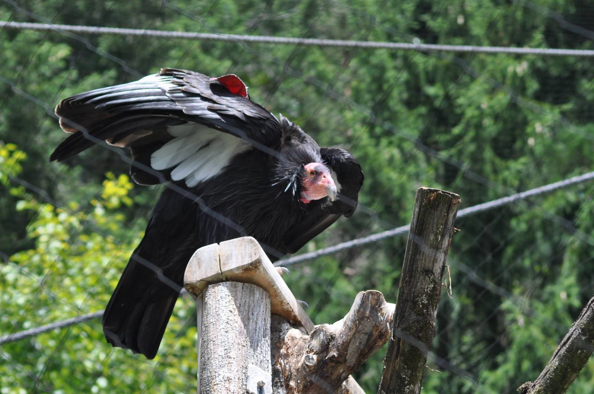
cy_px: 197
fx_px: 2349
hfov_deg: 14.4
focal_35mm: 142
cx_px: 297
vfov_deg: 9.6
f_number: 4.5
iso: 400
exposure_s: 1/1250
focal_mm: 95
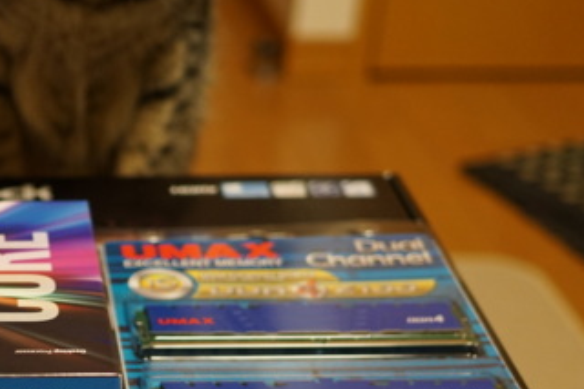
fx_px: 1459
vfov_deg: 15.0
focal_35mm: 90
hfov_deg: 21.6
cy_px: 346
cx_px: -44
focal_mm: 24
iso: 640
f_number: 2
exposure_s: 1/60
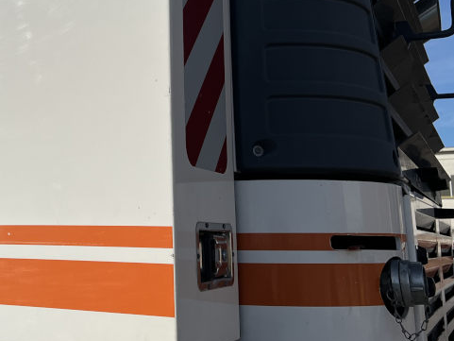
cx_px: 64
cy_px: 87
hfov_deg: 34.0
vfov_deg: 26.7
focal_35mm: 54
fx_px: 708
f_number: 1.5
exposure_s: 1/12658
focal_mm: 5.7
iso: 50
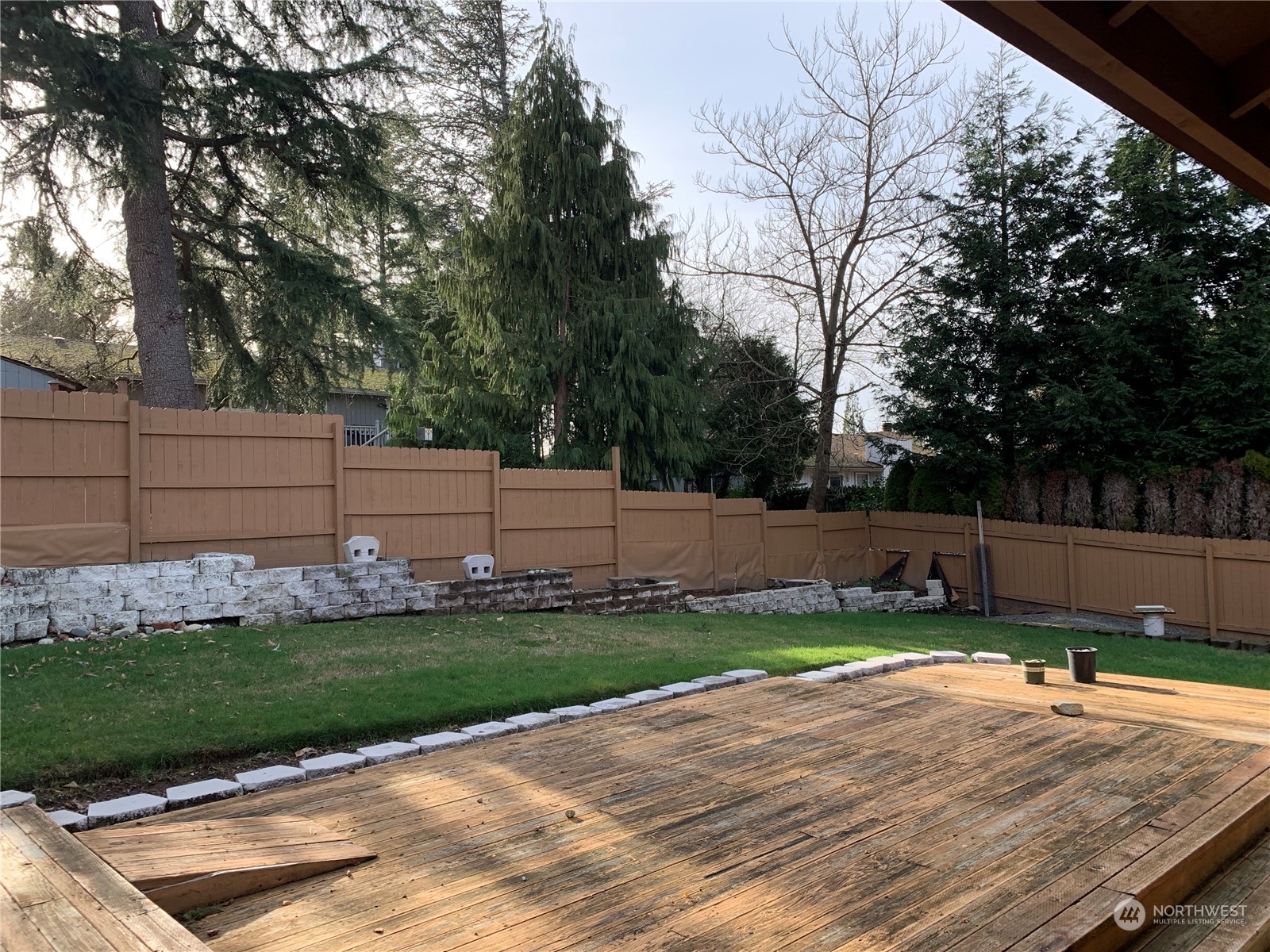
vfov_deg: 53.1
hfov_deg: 67.3
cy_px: 476
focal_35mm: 26
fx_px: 954
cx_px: 635
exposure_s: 1/534
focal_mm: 4.25
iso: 25
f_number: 1.8
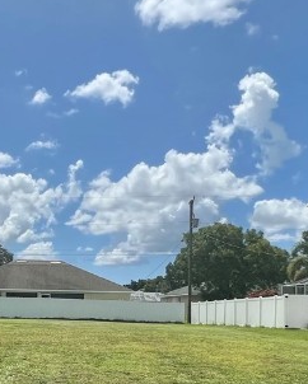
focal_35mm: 43
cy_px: 290
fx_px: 489
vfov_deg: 41.6
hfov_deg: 33.5
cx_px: 46
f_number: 1.8
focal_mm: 1.57
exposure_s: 1/3774
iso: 32
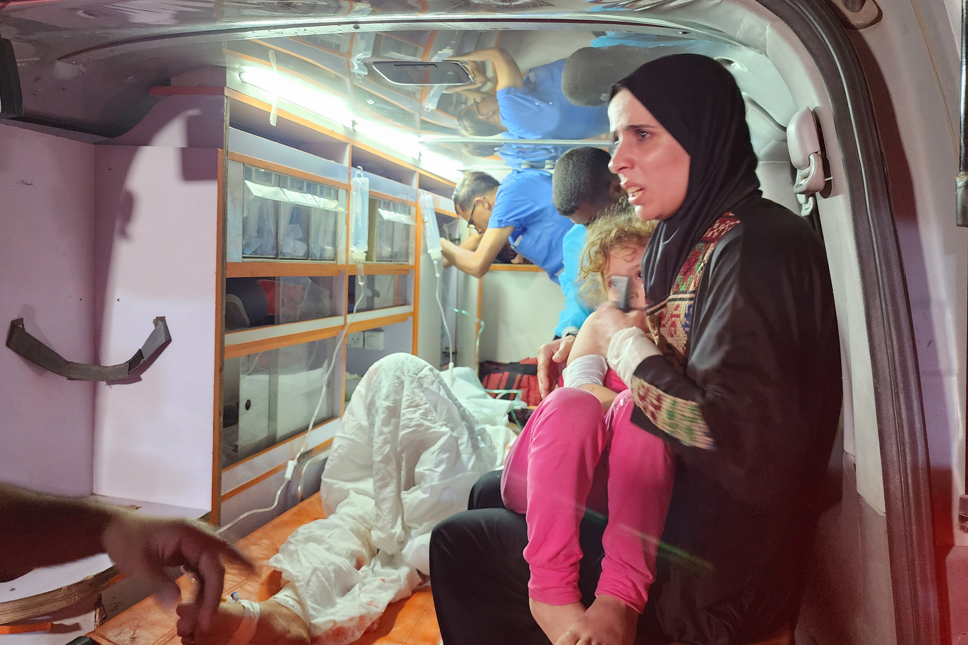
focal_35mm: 24
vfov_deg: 53.1
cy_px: 322
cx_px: 483
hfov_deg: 73.7
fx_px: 645
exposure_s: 1/25
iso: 800
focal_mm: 6.4
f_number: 1.8
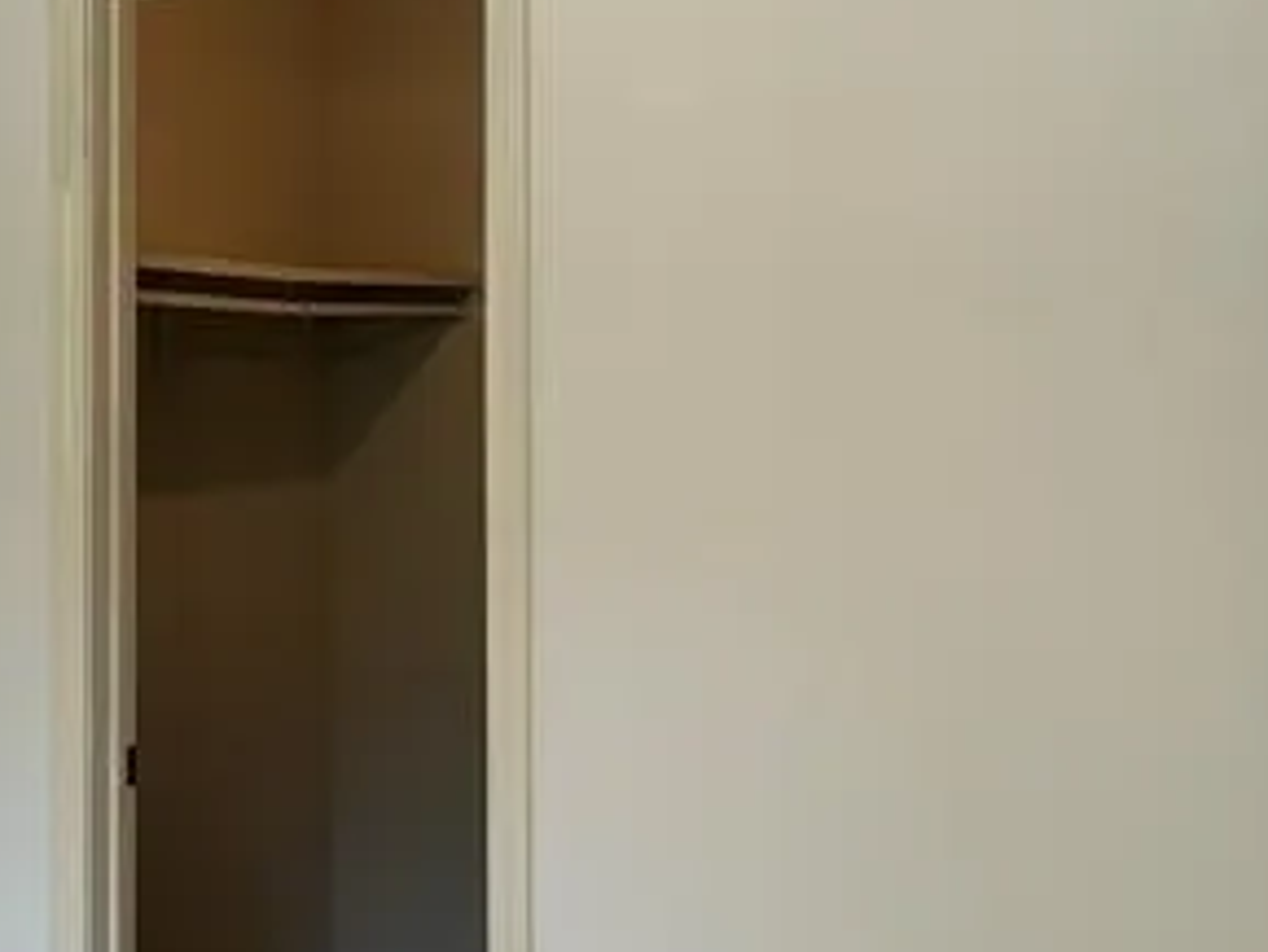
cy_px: 369
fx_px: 3115
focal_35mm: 85
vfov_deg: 17.4
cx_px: 421
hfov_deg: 22.9
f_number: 1.78
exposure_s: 1/120
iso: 160
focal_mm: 6.86
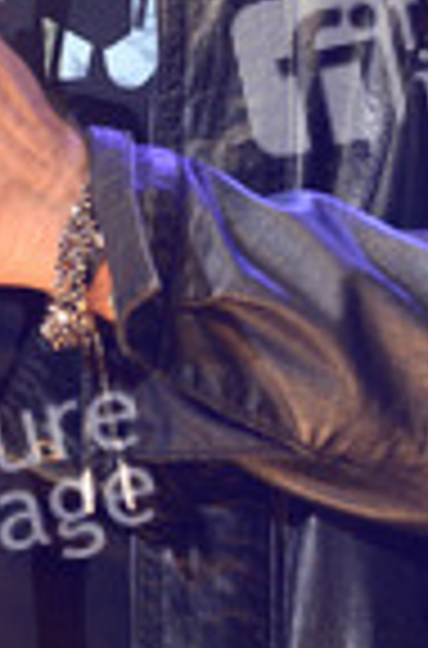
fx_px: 7005
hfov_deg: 3.5
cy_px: -176
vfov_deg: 5.3
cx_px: 54
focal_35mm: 390
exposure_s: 1/320
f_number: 5
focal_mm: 140
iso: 2500
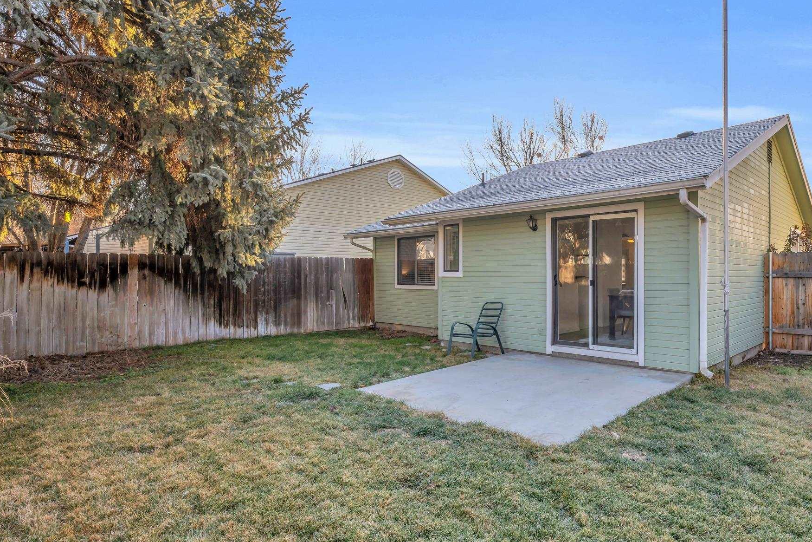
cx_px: 524
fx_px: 451
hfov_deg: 81.8
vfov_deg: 61.9
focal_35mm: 20
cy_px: 267
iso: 100
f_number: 9
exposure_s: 1/100
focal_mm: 14
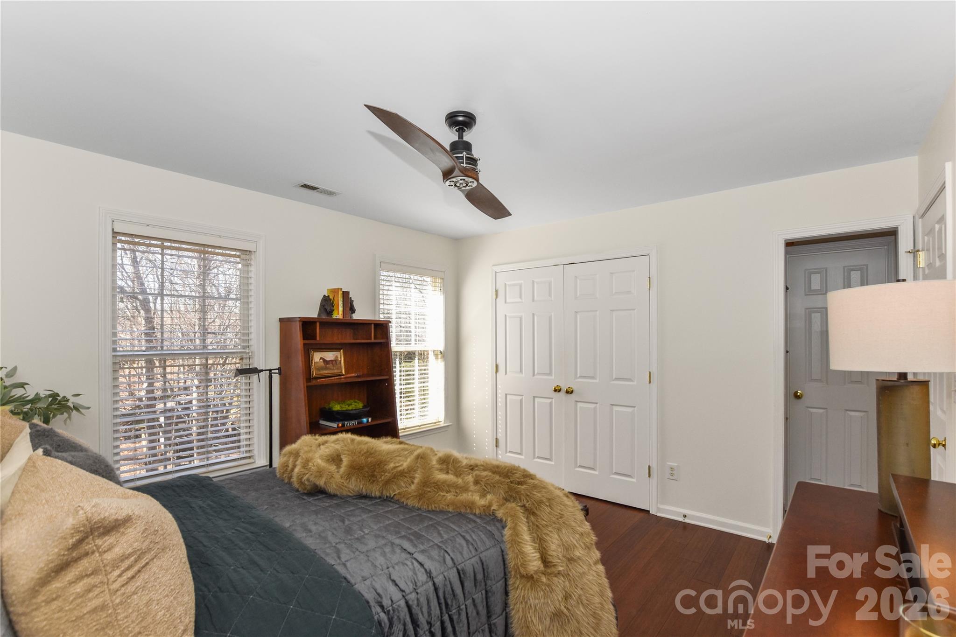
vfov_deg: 77.3
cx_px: 478
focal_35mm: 15
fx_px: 398
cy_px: 318
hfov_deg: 100.4
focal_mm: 10
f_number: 5.6
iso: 250
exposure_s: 1/125
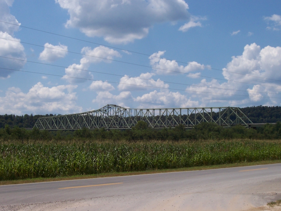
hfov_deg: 33.8
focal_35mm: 57
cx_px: 140
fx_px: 463
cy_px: 106
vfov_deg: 25.7
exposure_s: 1/1000
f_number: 6.7
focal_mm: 8.6
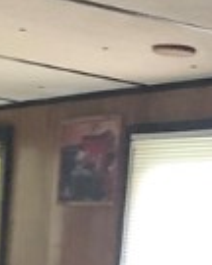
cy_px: 467
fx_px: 1129
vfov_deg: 12.3
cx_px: -269
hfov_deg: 9.7
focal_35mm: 144
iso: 640
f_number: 1.8
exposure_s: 1/30
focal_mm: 4.25
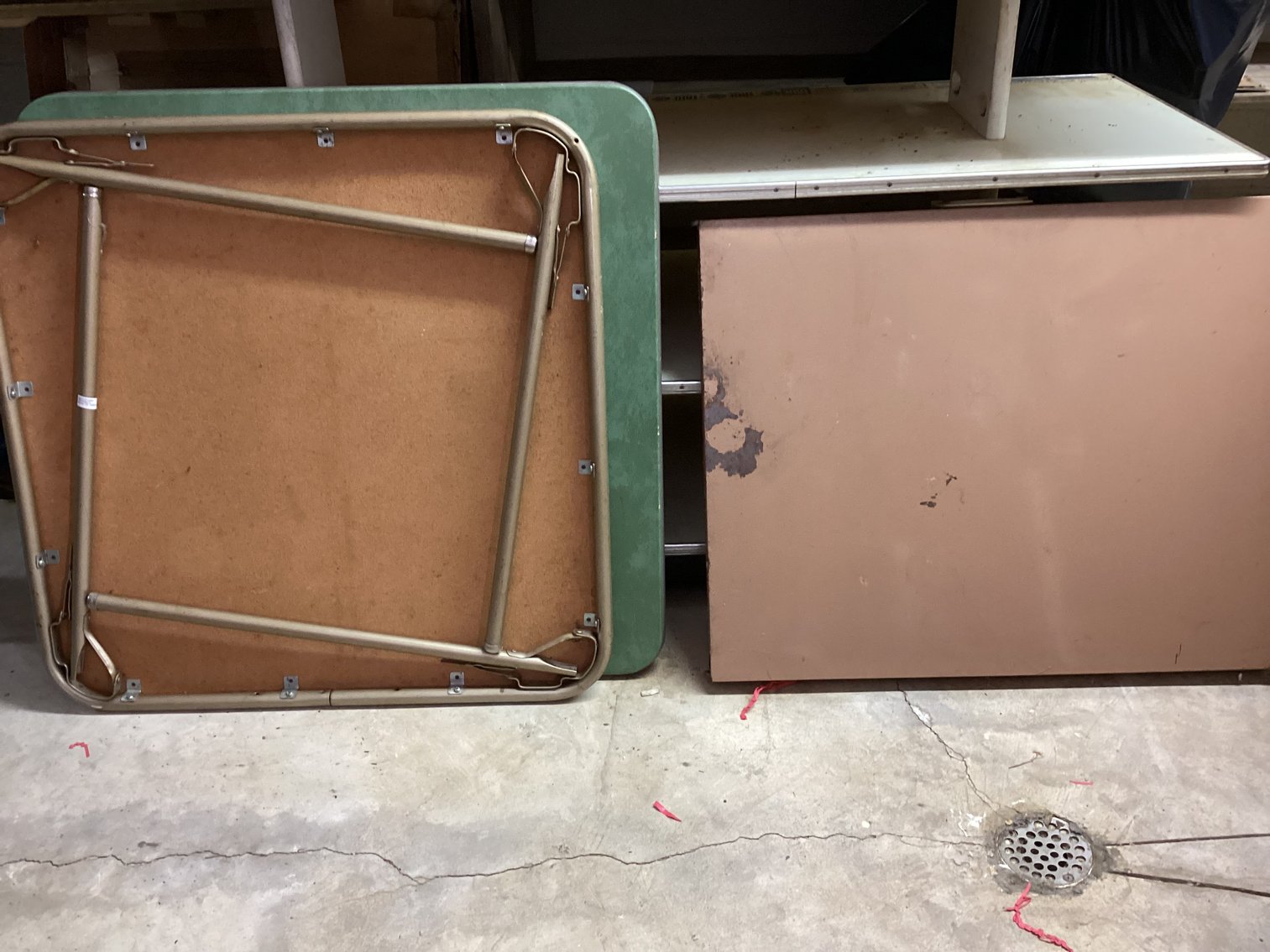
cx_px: 635
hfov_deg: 58.3
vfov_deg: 45.4
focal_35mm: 31
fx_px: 1137
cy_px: 476
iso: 320
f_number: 2.4
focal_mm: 3.3
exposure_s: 1/40
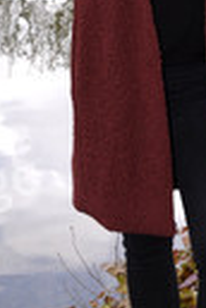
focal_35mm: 124
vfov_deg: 16.4
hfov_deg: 11.0
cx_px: 177
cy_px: 62
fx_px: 1064
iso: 400
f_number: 11
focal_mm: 40
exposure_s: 1/160
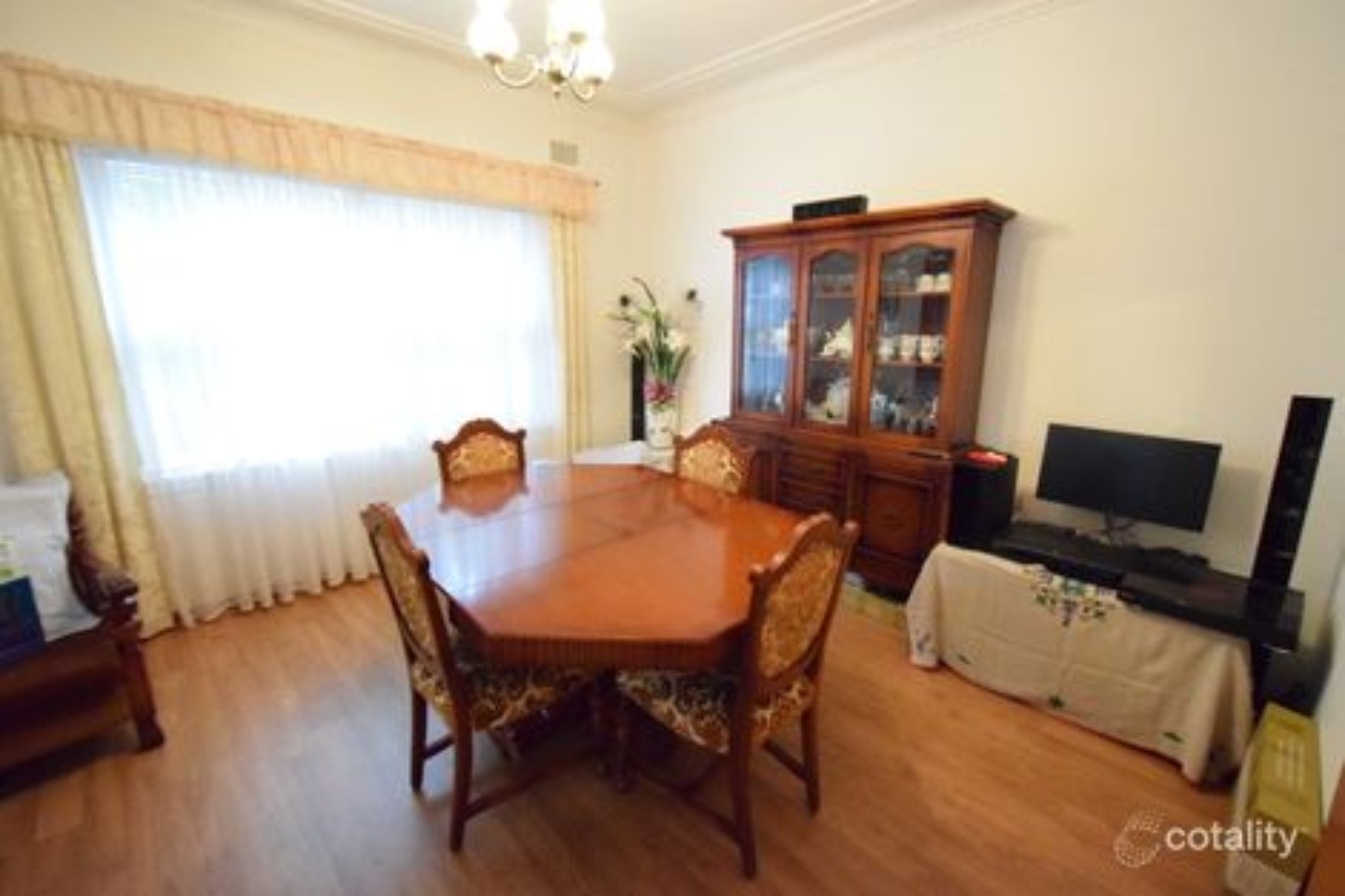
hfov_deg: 100.4
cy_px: 448
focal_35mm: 15
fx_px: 560
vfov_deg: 77.3
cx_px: 672
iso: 11400
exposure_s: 1/160
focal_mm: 10
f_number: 3.5
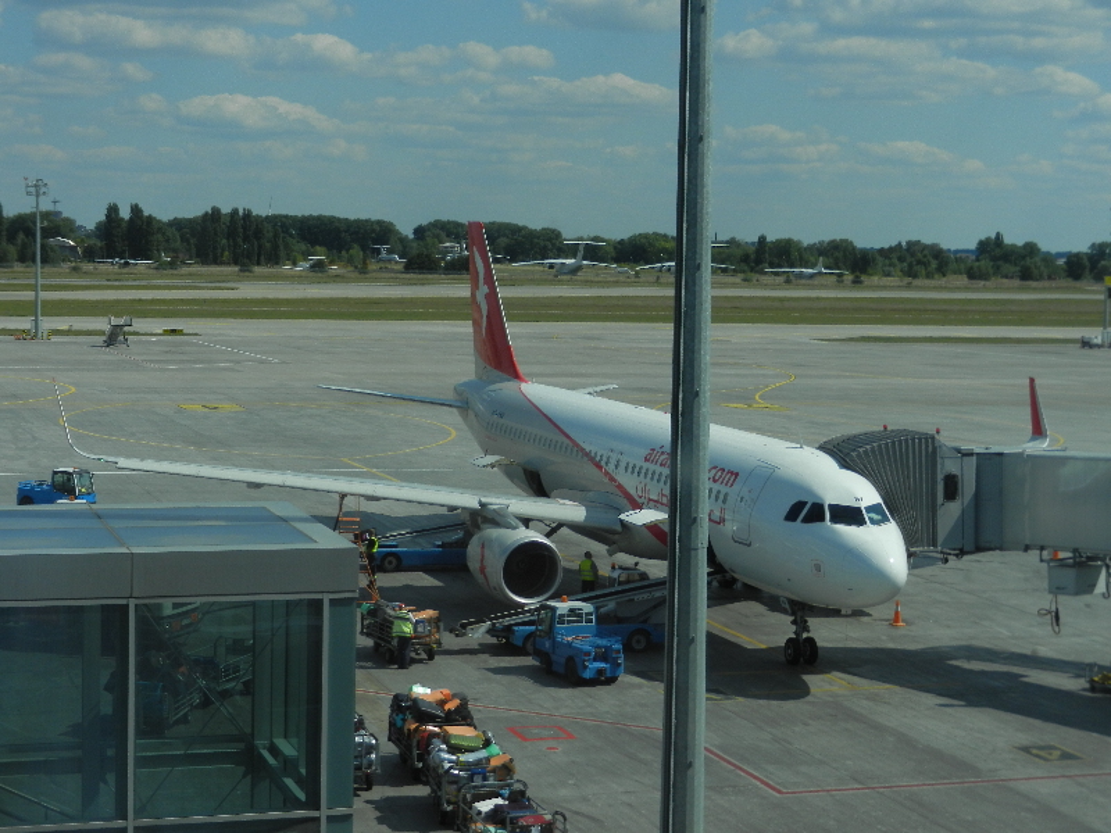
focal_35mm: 68
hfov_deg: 28.6
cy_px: 416
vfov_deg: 21.6
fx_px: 2182
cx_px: 556
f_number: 4.6
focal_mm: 12.3
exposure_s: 1/1250
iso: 160
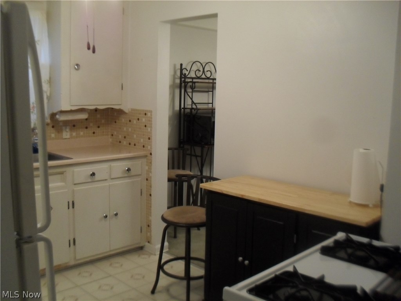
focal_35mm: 35
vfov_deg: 40.7
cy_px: 150
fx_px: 405
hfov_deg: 52.6
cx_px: 200
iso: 240
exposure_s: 1/15
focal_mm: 6.3
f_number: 3.2
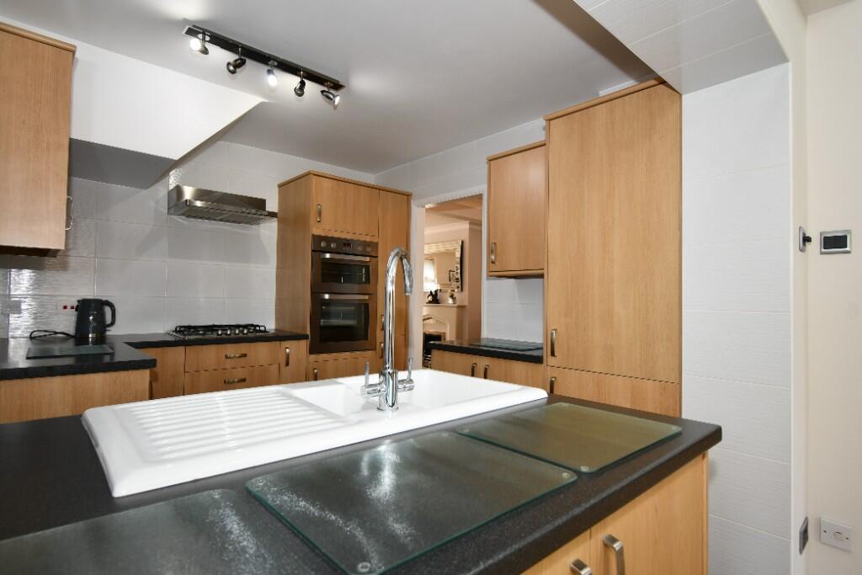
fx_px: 431
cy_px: 288
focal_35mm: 18
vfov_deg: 67.4
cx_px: 431
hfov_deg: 90.0
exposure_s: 1/80
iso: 200
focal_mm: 12
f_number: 4.8
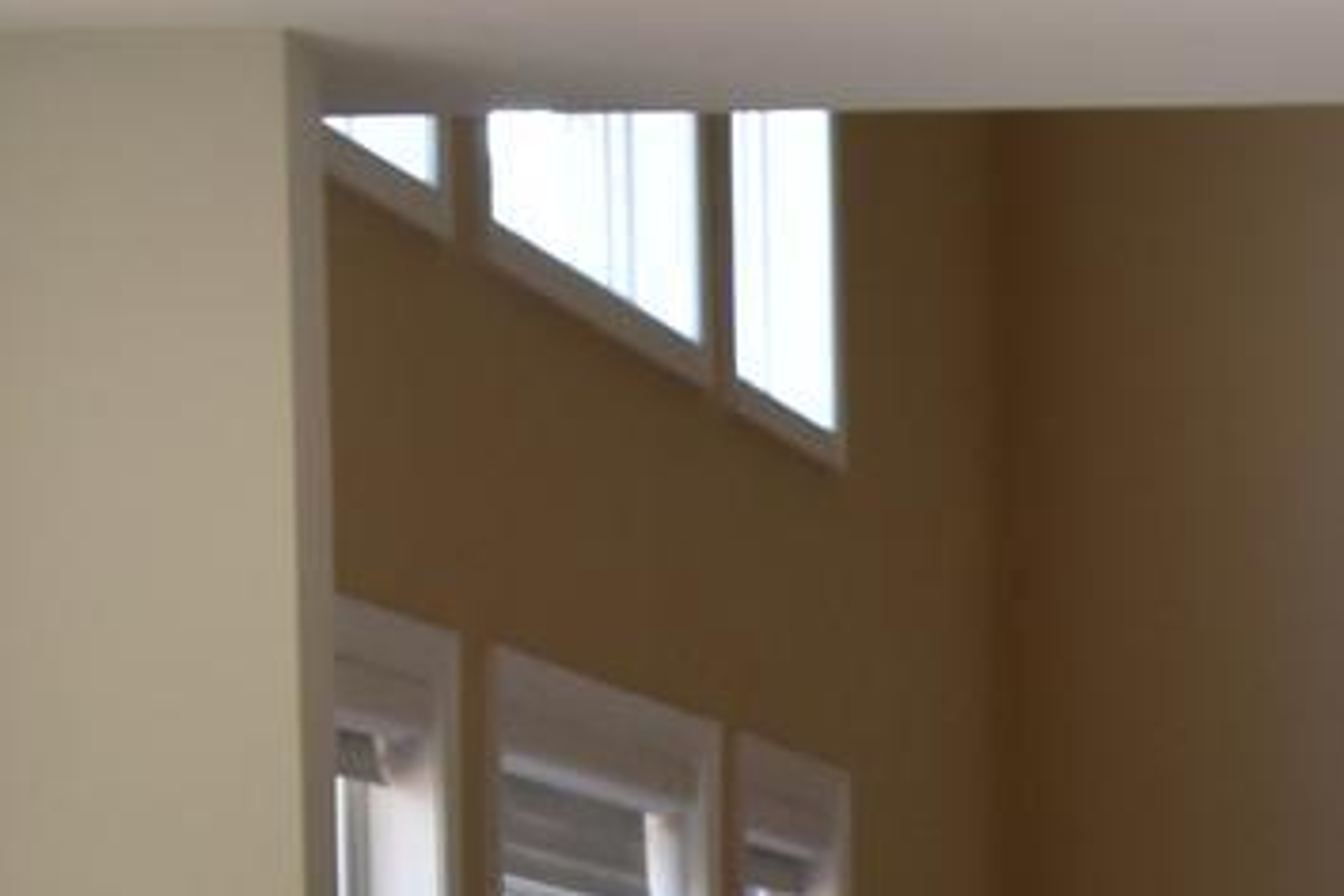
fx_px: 7130
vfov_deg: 6.9
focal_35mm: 191
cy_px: 1885
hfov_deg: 10.4
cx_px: 2096
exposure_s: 1/125
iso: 800
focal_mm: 22
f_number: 5.6
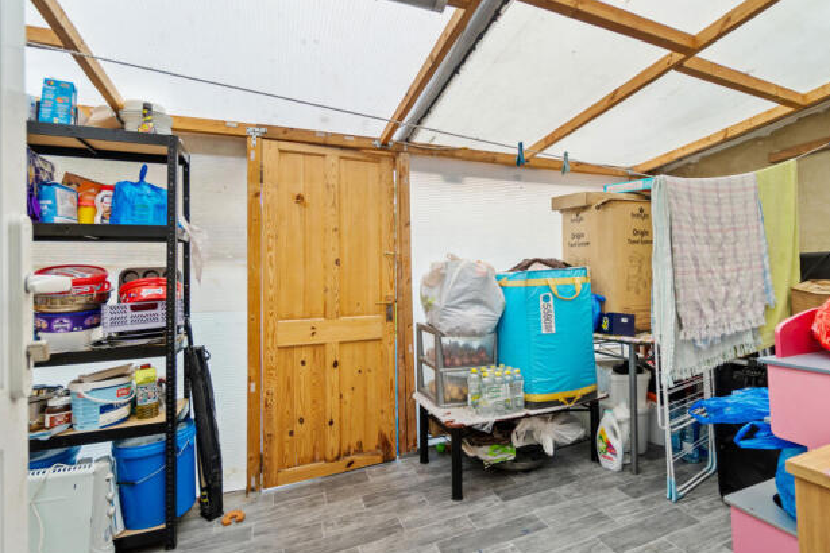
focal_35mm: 16
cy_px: 283
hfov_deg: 96.7
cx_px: 429
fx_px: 369
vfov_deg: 73.7
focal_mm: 10
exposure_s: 1/15
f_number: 4
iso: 100
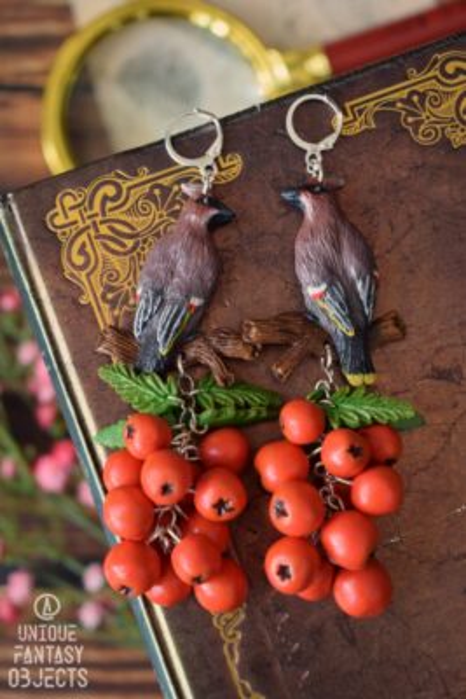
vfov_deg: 29.2
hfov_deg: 19.7
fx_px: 1338
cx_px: 233
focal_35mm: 69
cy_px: 350
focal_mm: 46
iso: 400
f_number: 5.3
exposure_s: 1/60
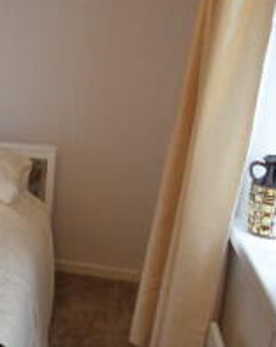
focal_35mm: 52
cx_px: -41
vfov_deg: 36.3
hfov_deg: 26.5
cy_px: 163
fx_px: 528
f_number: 4.2
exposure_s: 1/60
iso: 720
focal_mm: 11
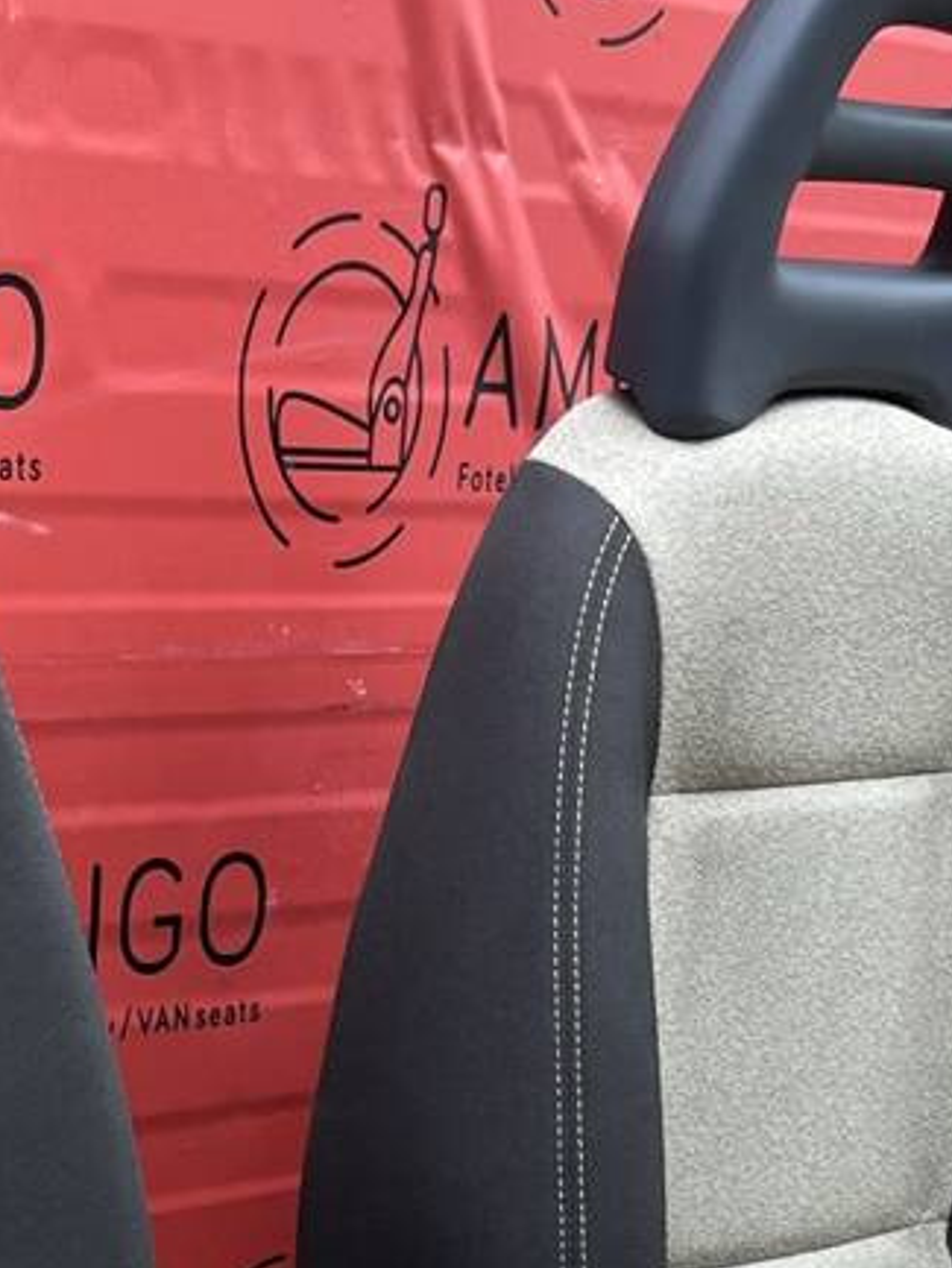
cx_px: -149
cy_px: 1842
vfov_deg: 18.4
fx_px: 3518
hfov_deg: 15.0
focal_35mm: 96
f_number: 1.6
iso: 50
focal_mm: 5.1
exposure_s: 1/318
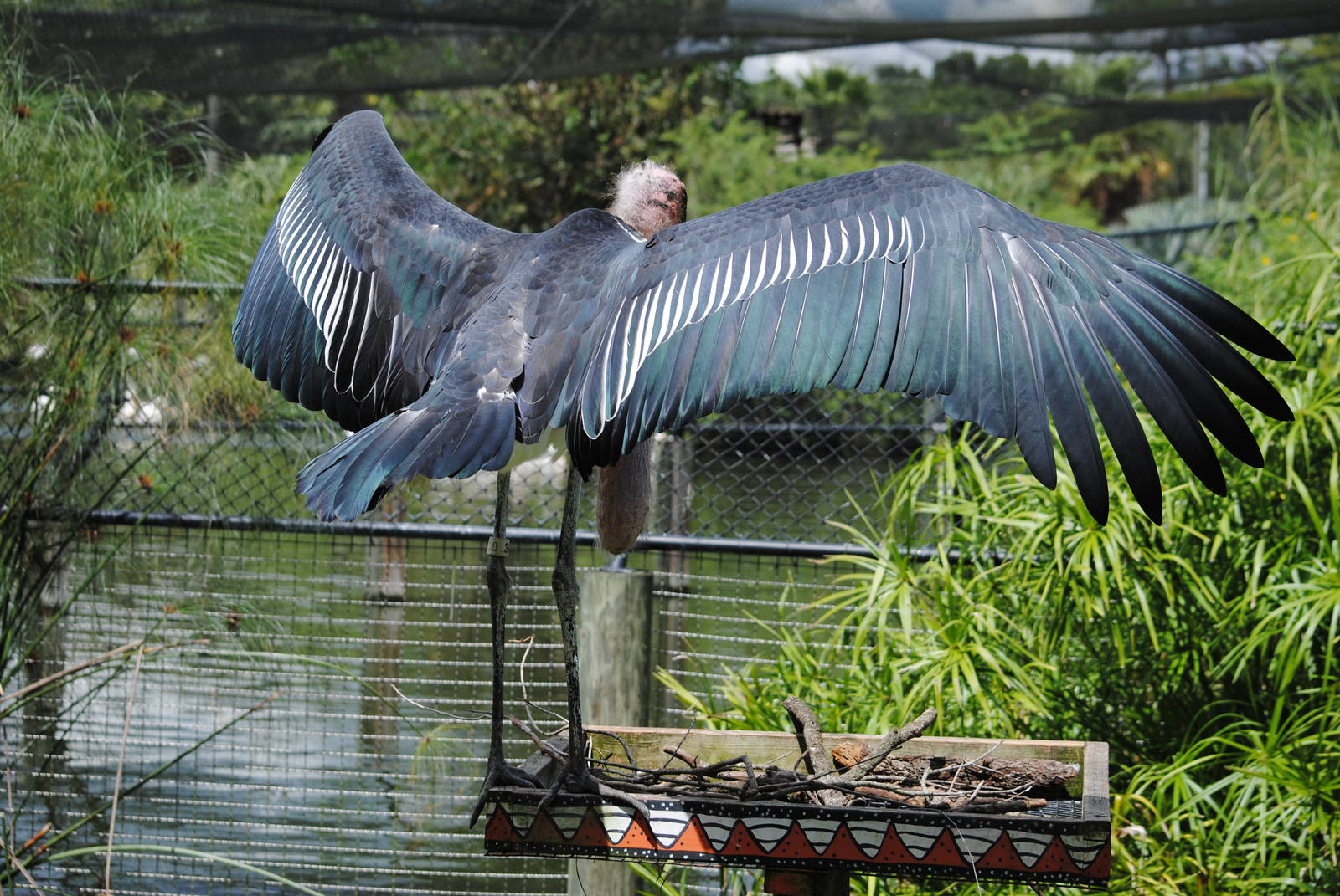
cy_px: 448
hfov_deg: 20.9
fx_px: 3633
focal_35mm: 98
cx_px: 670
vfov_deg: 14.1
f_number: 5.6
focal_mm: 65
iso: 100
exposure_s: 1/500
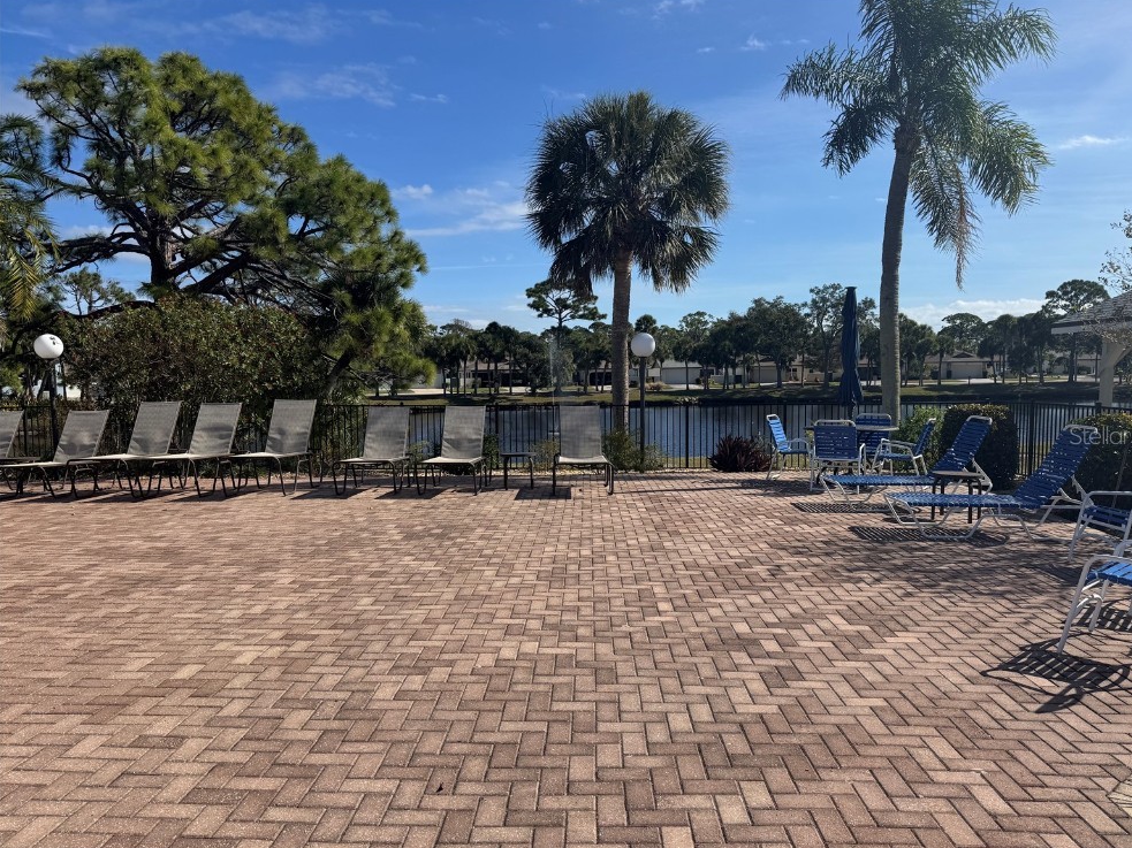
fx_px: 817
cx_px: 588
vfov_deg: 54.9
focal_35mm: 25
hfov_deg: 69.4
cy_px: 435
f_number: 1.78
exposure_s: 1/7092
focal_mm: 6.76
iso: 80
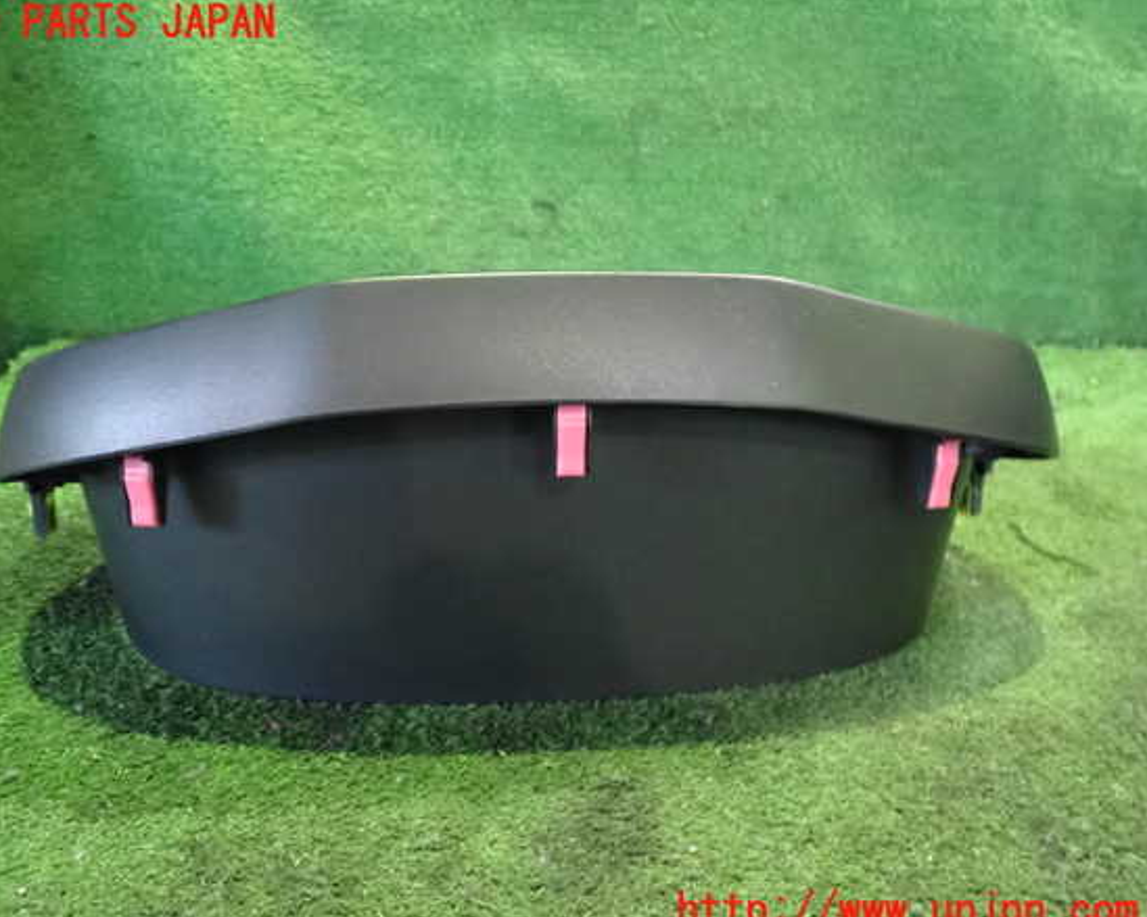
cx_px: 522
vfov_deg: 45.8
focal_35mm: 32
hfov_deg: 55.6
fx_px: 1086
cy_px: 468
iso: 2000
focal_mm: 5.4
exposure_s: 1/50
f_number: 2.3
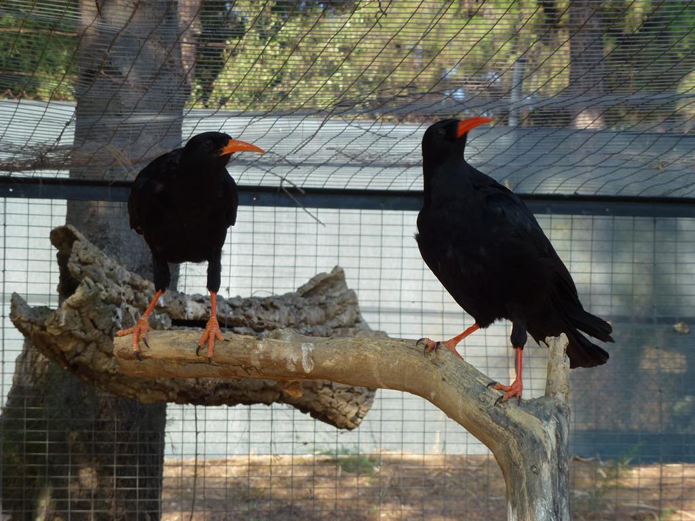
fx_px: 2630
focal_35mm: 131
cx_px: 348
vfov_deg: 11.3
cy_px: 260
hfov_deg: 15.1
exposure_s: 1/100
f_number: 5.2
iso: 100
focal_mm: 23.4
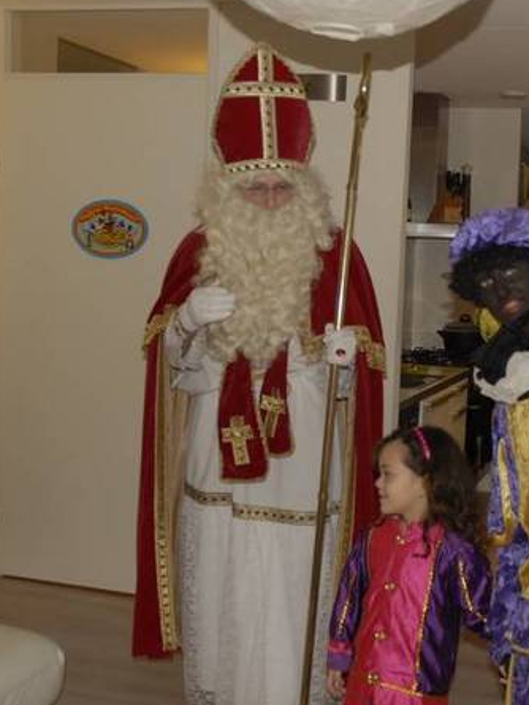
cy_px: 352
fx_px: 1018
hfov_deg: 28.3
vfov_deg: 38.2
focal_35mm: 50
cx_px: 445
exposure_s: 1/60
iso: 400
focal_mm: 22
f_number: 3.5
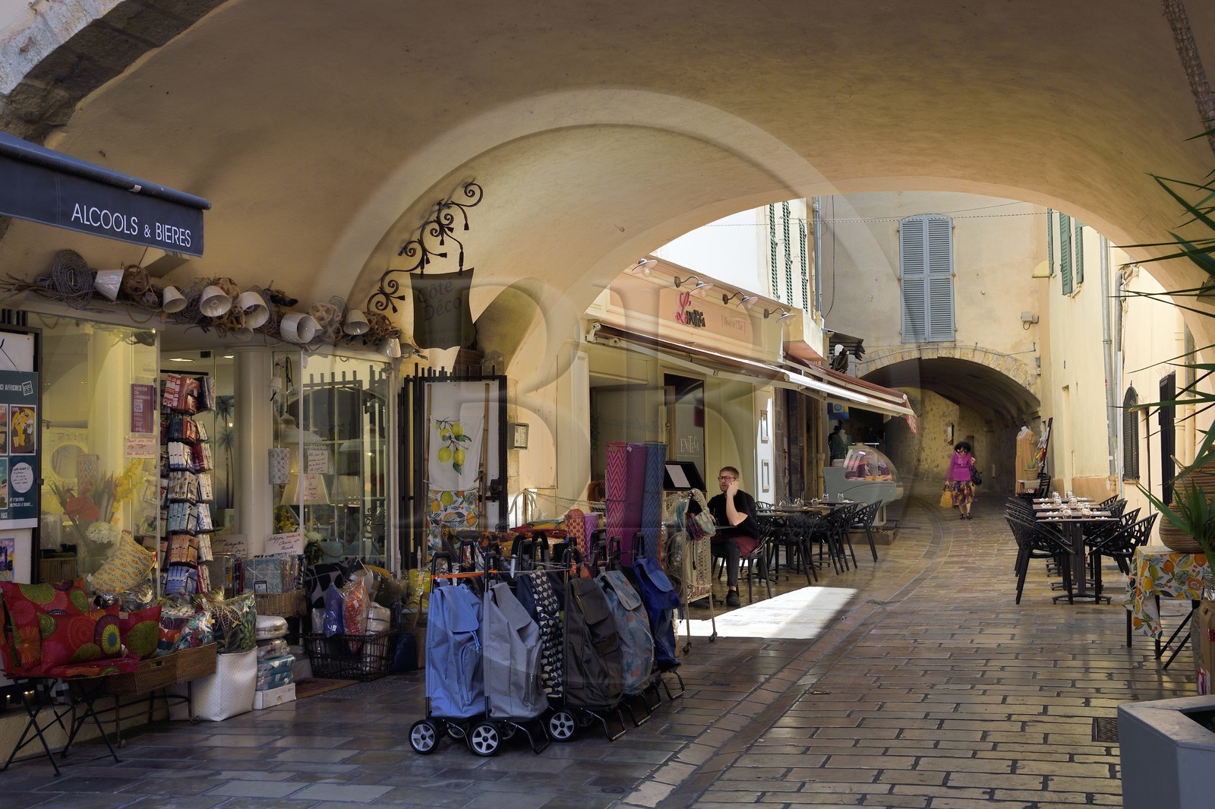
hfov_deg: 41.1
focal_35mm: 48
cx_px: 608
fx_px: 1619
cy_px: 404
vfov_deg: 28.0
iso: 200
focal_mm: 48
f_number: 10
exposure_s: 1/100
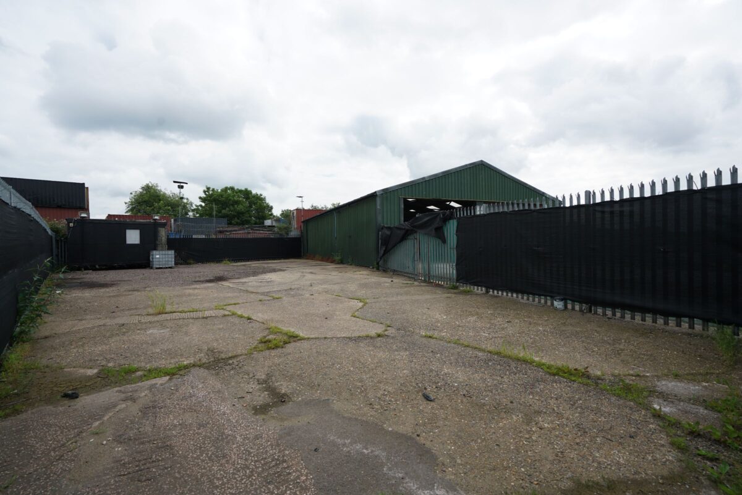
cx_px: 371
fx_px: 330
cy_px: 248
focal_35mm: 16
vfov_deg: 73.8
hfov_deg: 96.7
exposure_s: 1/1000
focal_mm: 16
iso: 400
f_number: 7.1
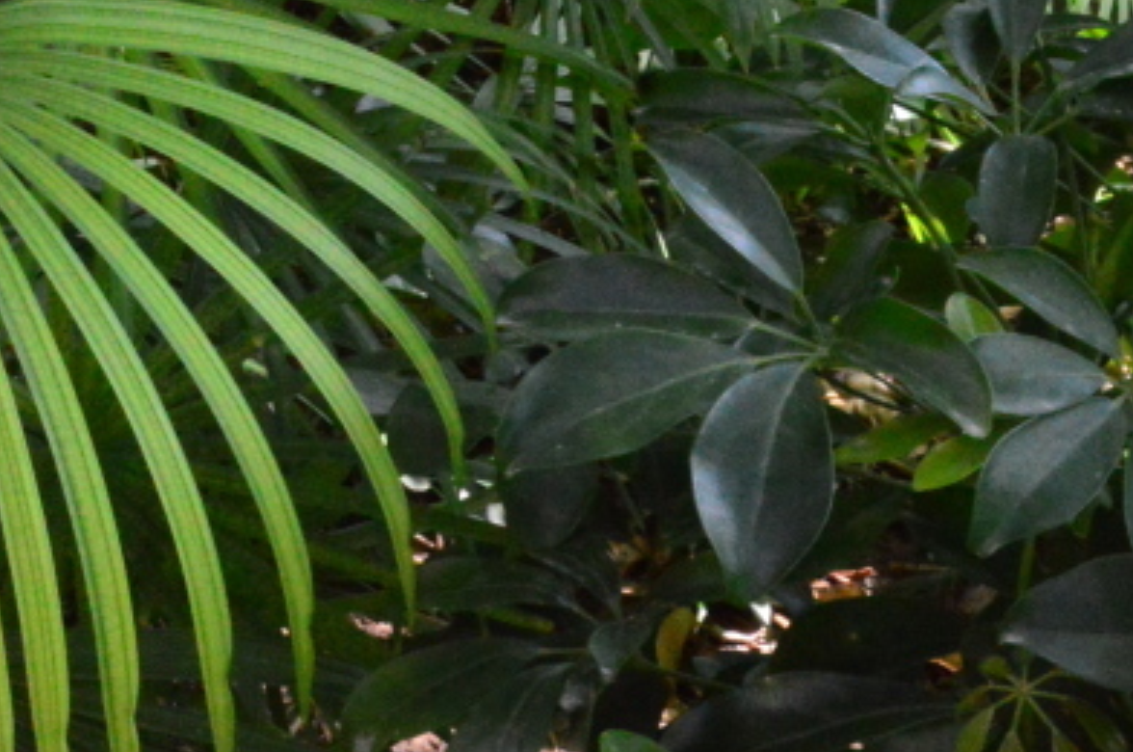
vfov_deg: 13.1
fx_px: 3205
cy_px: -106
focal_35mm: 102
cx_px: -159
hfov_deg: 19.1
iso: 6400
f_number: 22
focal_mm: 26
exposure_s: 1/60
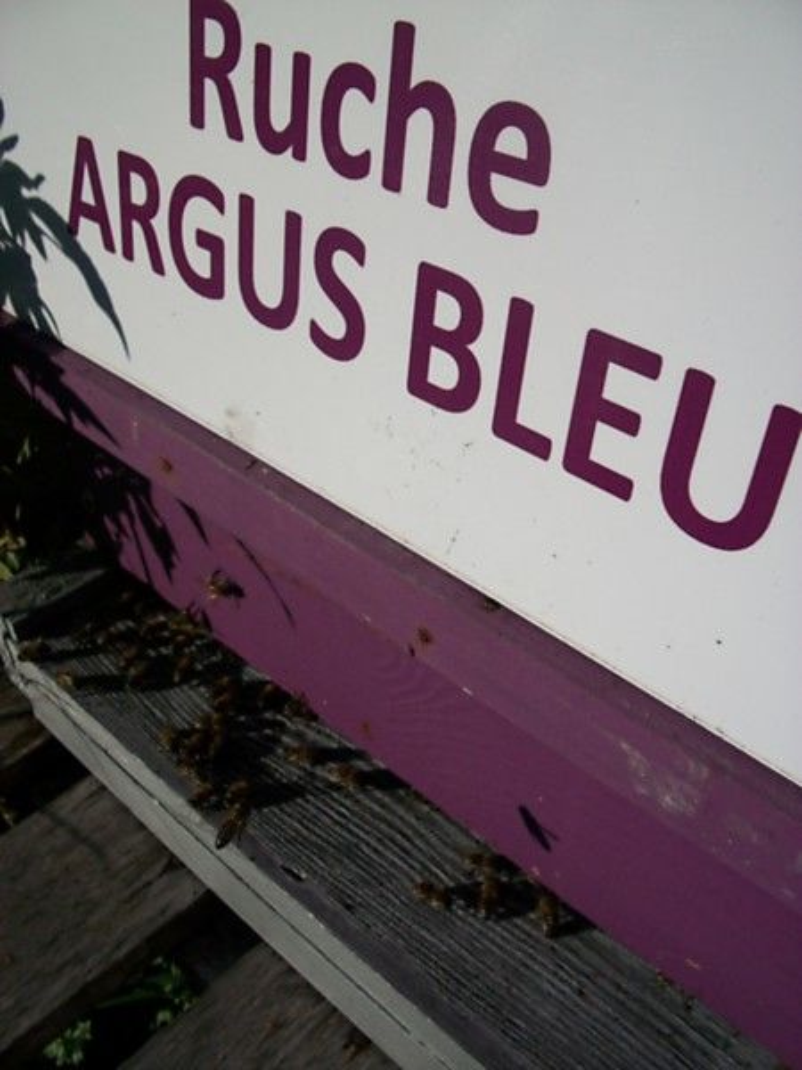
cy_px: 535
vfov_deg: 56.8
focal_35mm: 32
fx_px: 989
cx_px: 401
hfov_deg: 44.2
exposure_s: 1/1000
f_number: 5.5
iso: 80
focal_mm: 5.7
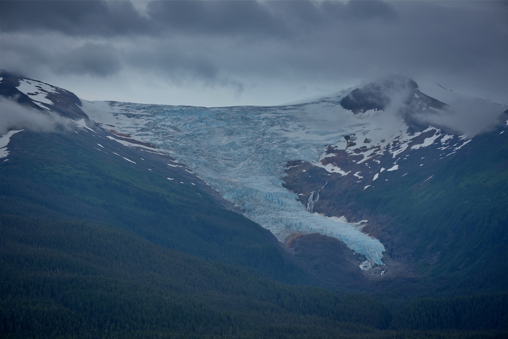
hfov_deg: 16.8
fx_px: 1722
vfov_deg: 11.2
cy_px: 170
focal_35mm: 122
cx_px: 254
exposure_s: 1/320
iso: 100
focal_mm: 122
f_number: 9
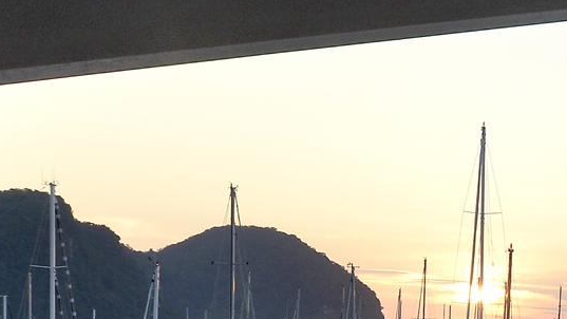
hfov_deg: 19.5
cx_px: 1013
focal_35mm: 82
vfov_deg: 14.3
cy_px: 375
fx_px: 1233
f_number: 9
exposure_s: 1/200
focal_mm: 14
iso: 320
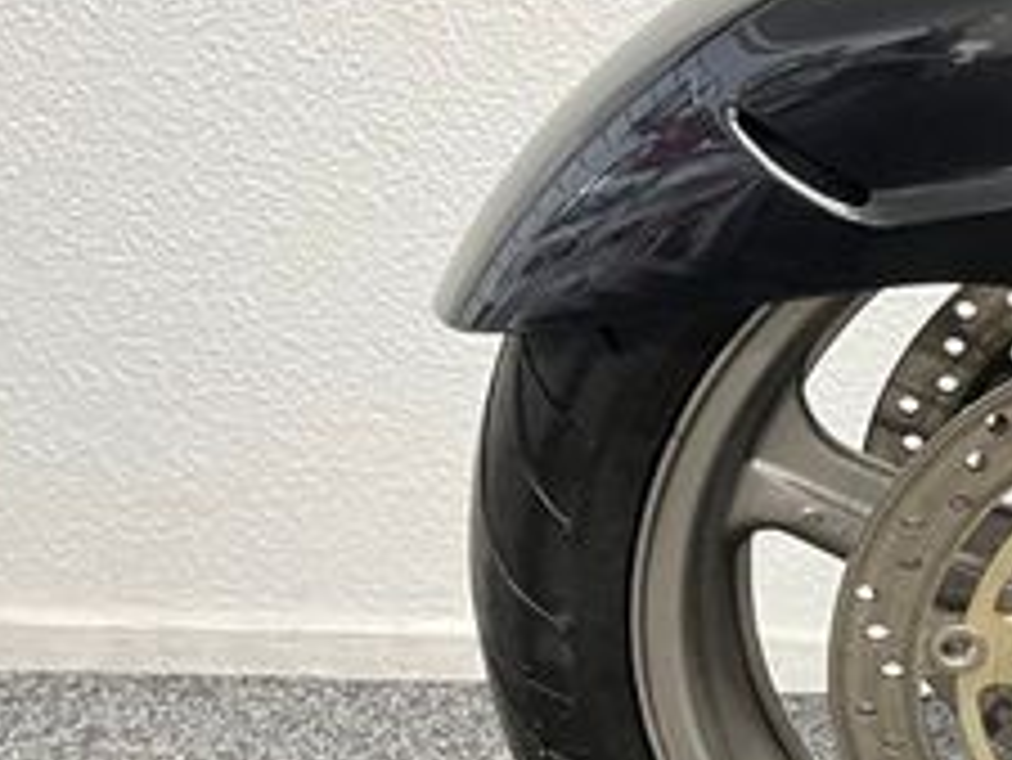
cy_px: 513
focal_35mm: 74
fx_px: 2165
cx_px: 1381
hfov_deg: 22.9
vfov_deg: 19.8
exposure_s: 1/33
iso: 400
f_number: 1.6
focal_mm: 5.1
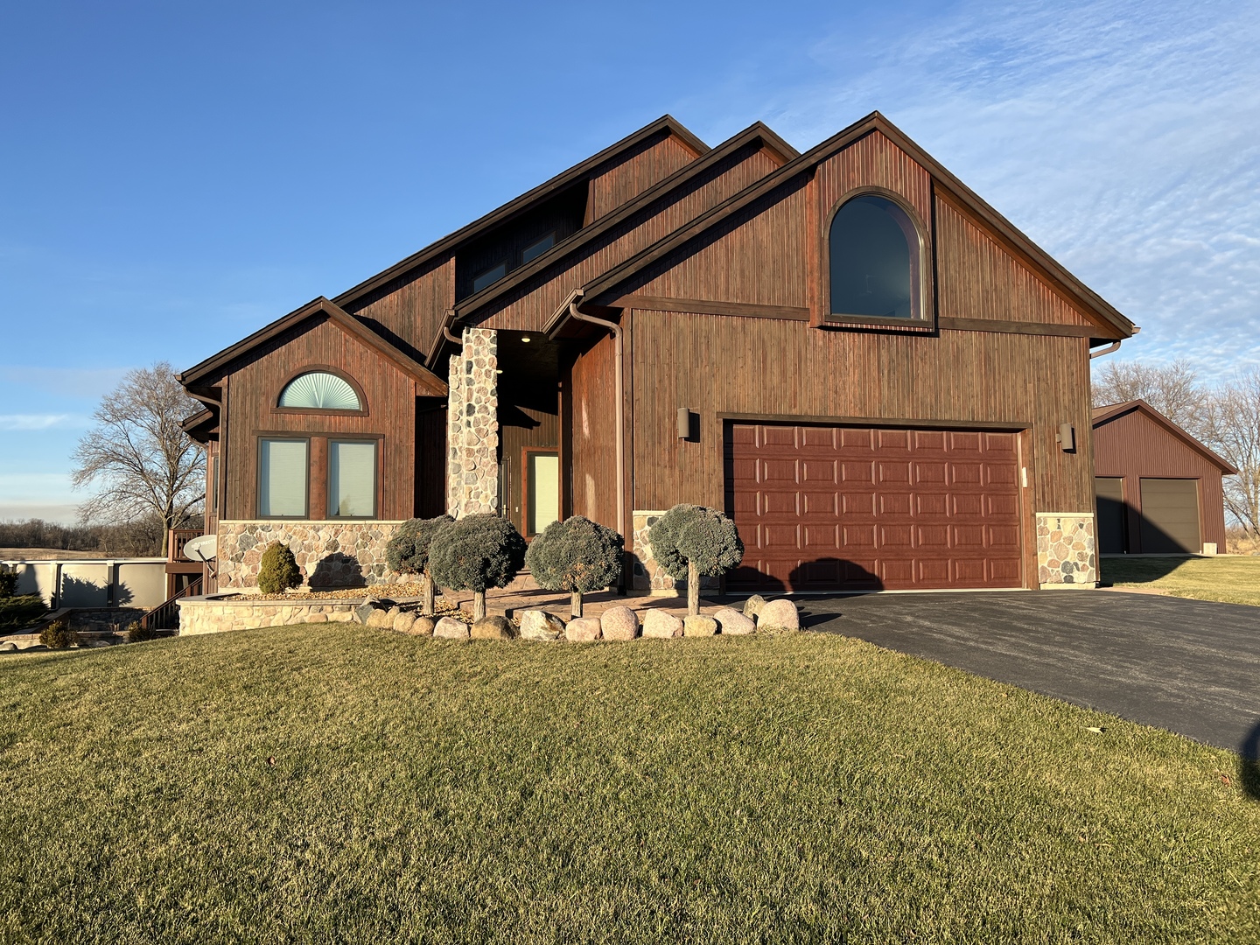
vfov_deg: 53.1
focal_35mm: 26
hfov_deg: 67.3
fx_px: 946
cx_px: 630
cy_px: 472
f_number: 1.5
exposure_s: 1/1838
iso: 50
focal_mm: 5.7
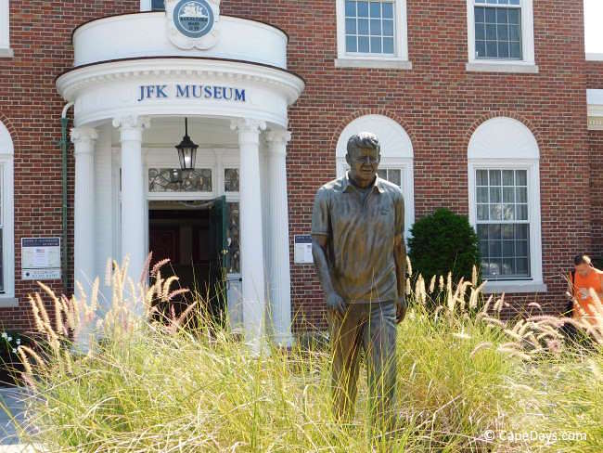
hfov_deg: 37.5
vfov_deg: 28.6
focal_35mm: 51
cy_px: 226
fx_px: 889
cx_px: 302
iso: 125
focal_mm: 9
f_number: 3.8
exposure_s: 1/400
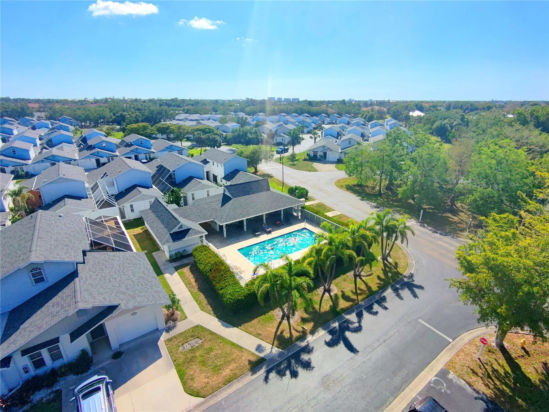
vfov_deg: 74.7
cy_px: 206
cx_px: 274
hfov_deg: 91.0
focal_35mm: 17
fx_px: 270
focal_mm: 17
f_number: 2.8
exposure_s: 1/2000
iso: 100
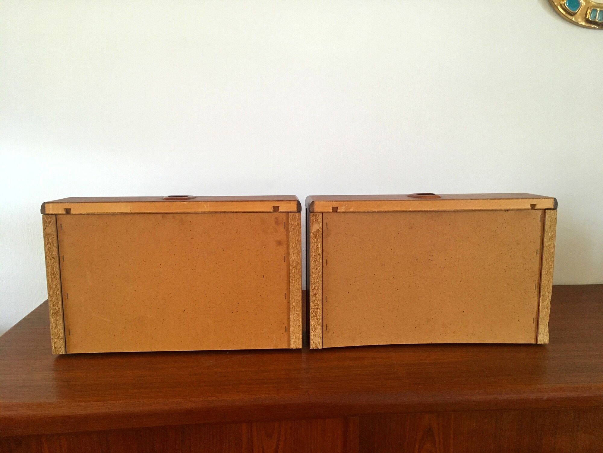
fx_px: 505
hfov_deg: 61.7
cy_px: 226
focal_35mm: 29
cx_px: 302
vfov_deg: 48.2
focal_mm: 4.15
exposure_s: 1/33
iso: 160
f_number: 2.2
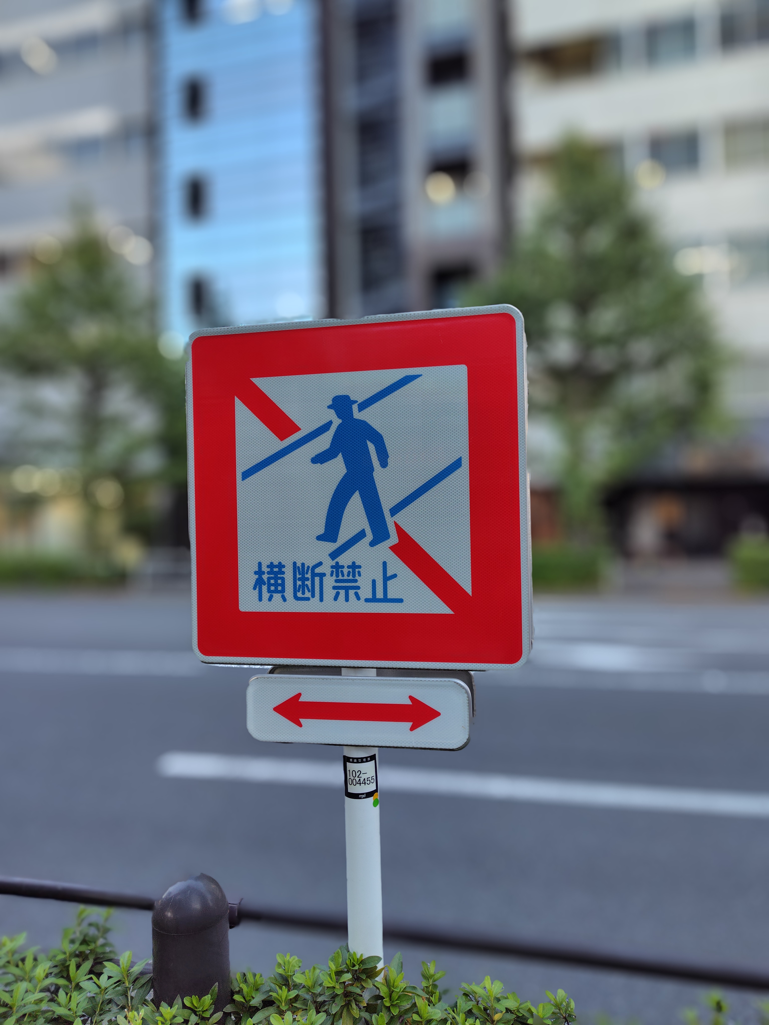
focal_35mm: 23
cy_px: 512
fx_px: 681
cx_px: 384
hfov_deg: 58.9
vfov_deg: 73.9
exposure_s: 1/120
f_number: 1.9
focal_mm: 5.6
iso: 82
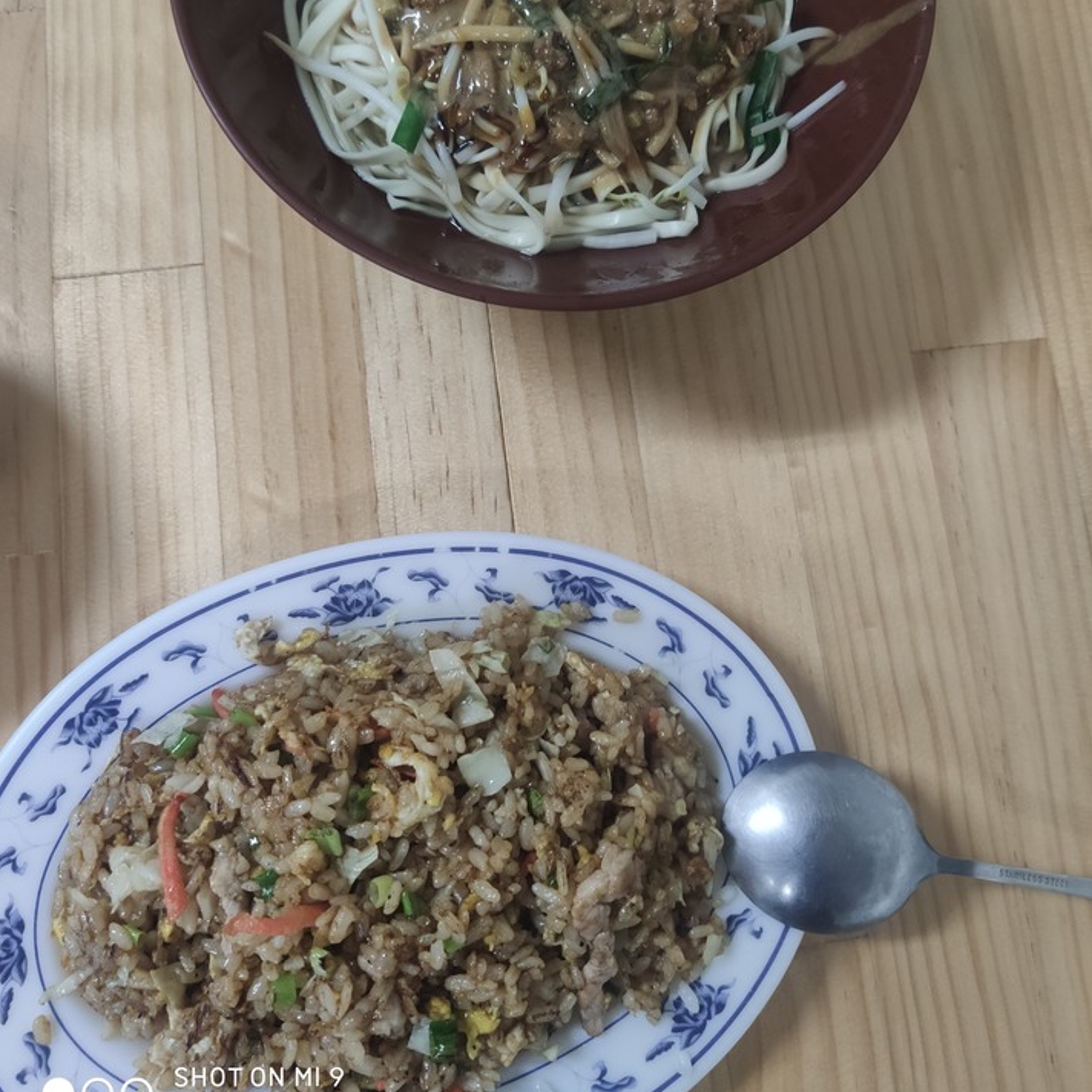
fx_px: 1106
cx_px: 548
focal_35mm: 31
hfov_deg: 52.5
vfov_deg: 52.1
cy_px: 433
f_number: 1.75
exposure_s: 1/60
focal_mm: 4.75
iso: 1309
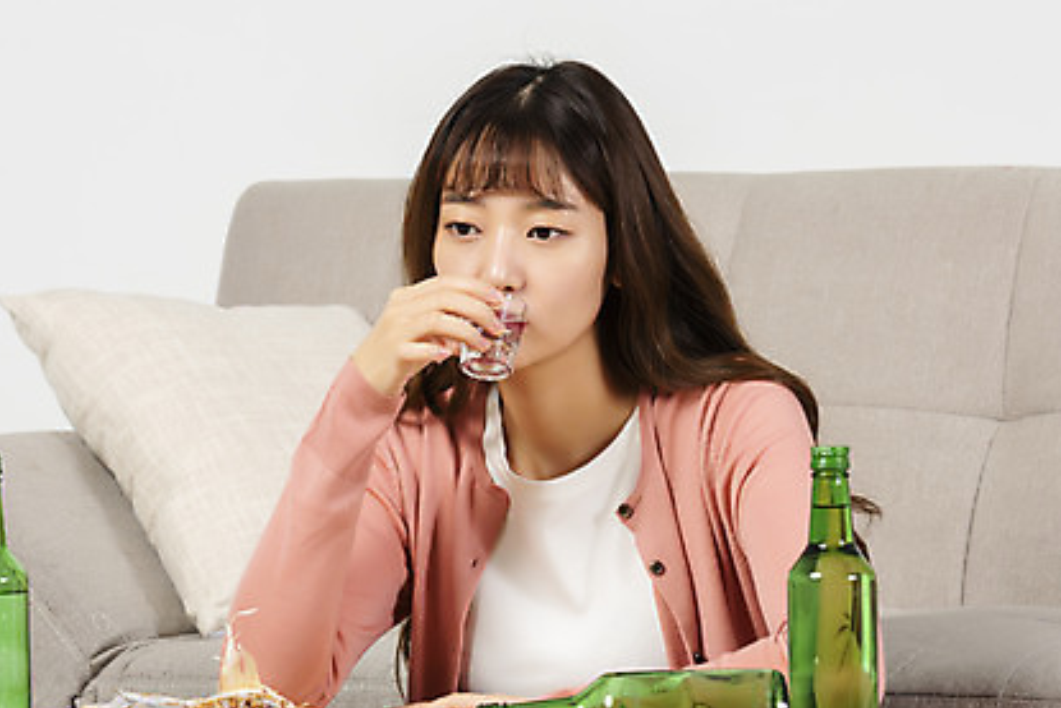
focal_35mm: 238
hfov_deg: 8.6
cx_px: 536
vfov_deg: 5.8
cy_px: 406
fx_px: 7016
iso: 100
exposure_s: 1/125
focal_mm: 165
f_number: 11
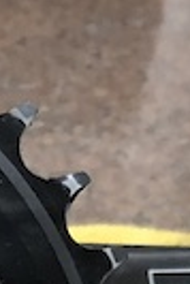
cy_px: 564
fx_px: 1382
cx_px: 47
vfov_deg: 10.7
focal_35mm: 175
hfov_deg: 7.9
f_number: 1.8
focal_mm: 4
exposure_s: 1/12
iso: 100
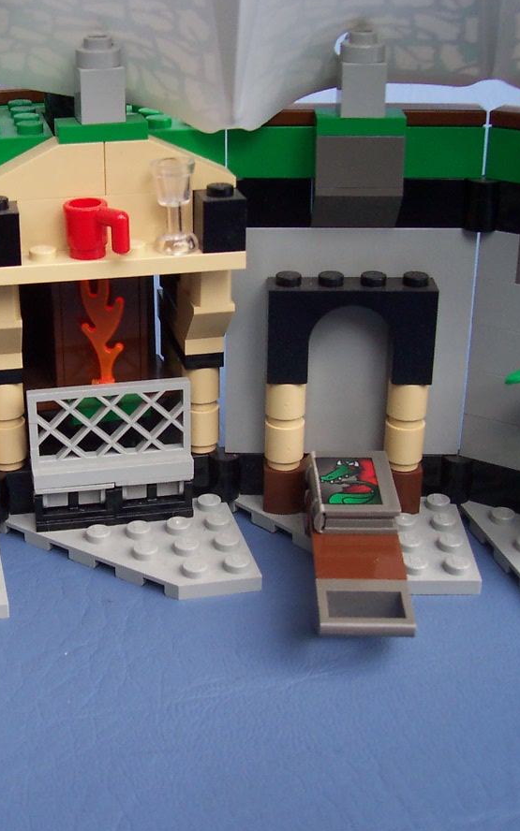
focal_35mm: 53
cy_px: 416
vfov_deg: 38.2
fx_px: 1202
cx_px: 104
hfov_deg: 24.0
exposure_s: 1/90
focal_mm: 5.6
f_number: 2.8
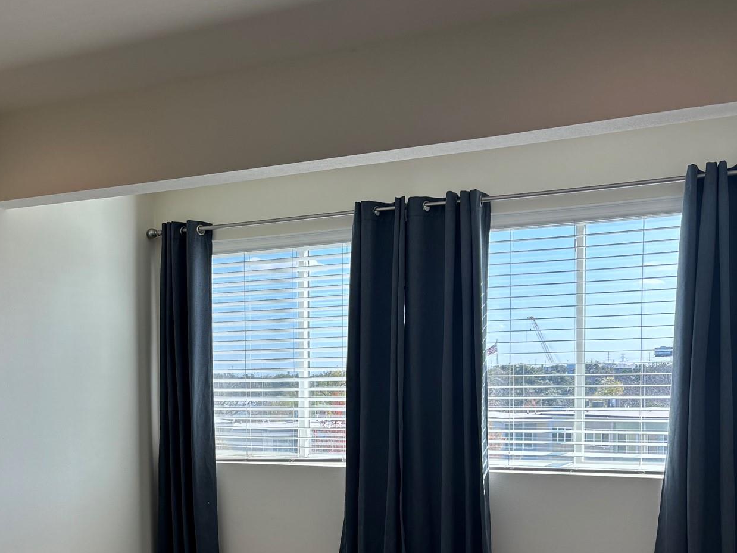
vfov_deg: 32.7
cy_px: 439
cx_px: 223
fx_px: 916
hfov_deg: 43.0
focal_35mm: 43
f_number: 1.6
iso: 50
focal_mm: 5.96
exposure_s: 1/437
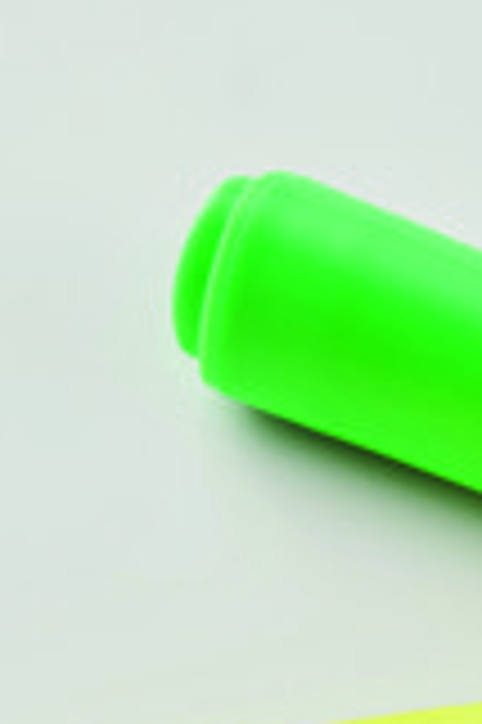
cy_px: 778
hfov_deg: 3.5
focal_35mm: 392
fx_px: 7889
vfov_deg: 5.2
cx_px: 842
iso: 160
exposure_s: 1/125
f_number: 16
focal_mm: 105
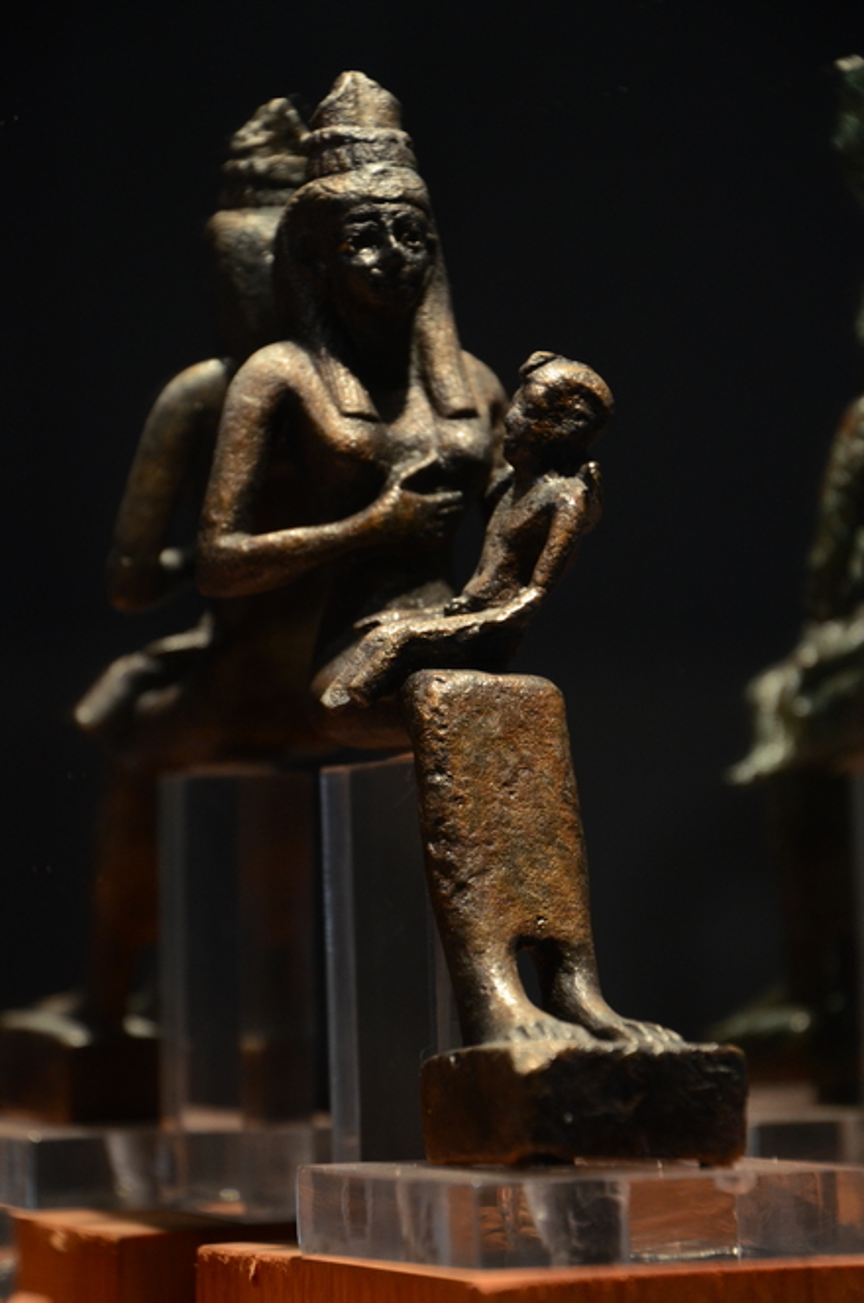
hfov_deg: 9.1
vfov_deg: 13.7
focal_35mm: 150
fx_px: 5422
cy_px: 652
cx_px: 432
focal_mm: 100
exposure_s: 1/50
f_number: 5.6
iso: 1000
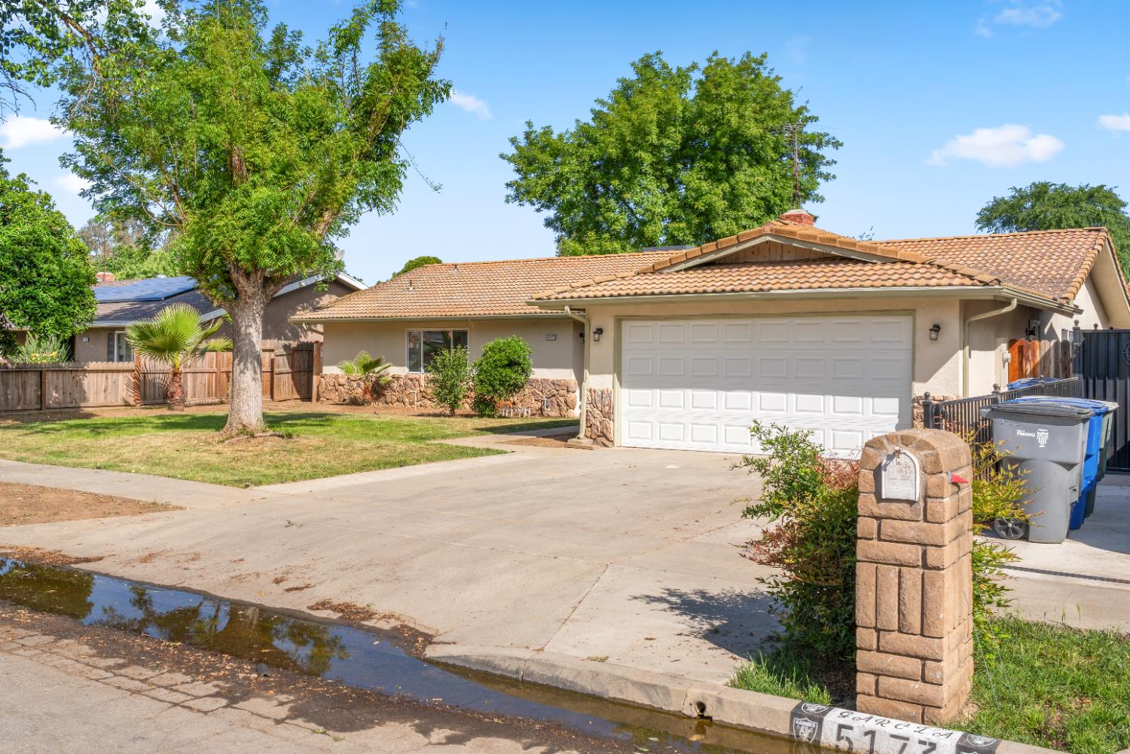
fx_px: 1012
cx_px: 565
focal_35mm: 32
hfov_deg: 58.3
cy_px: 377
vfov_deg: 40.8
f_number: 8
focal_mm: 21.5
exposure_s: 1/80
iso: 100
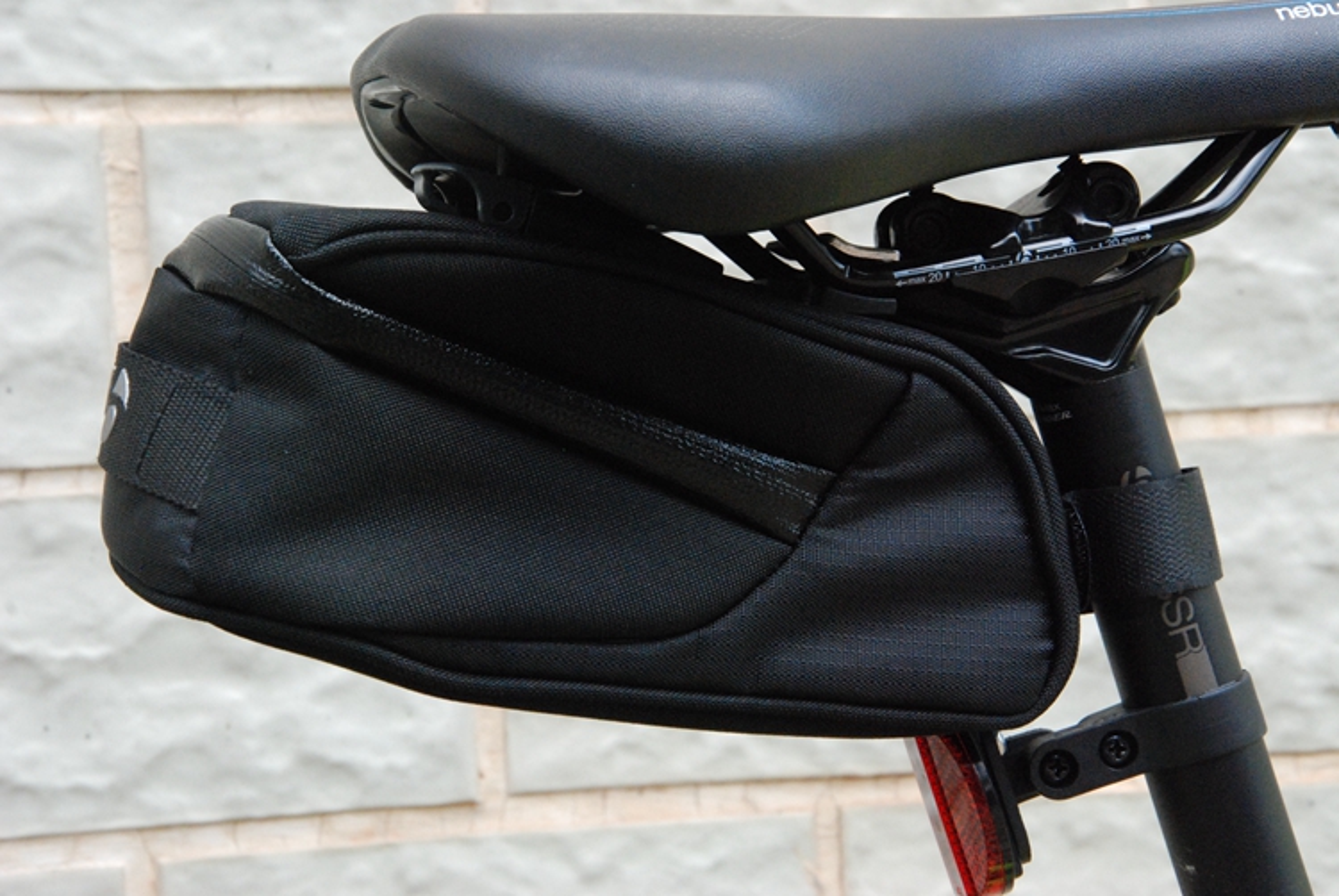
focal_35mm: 112
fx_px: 4189
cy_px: 448
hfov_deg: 18.2
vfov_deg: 12.2
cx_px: 670
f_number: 13
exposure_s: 1/320
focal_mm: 75
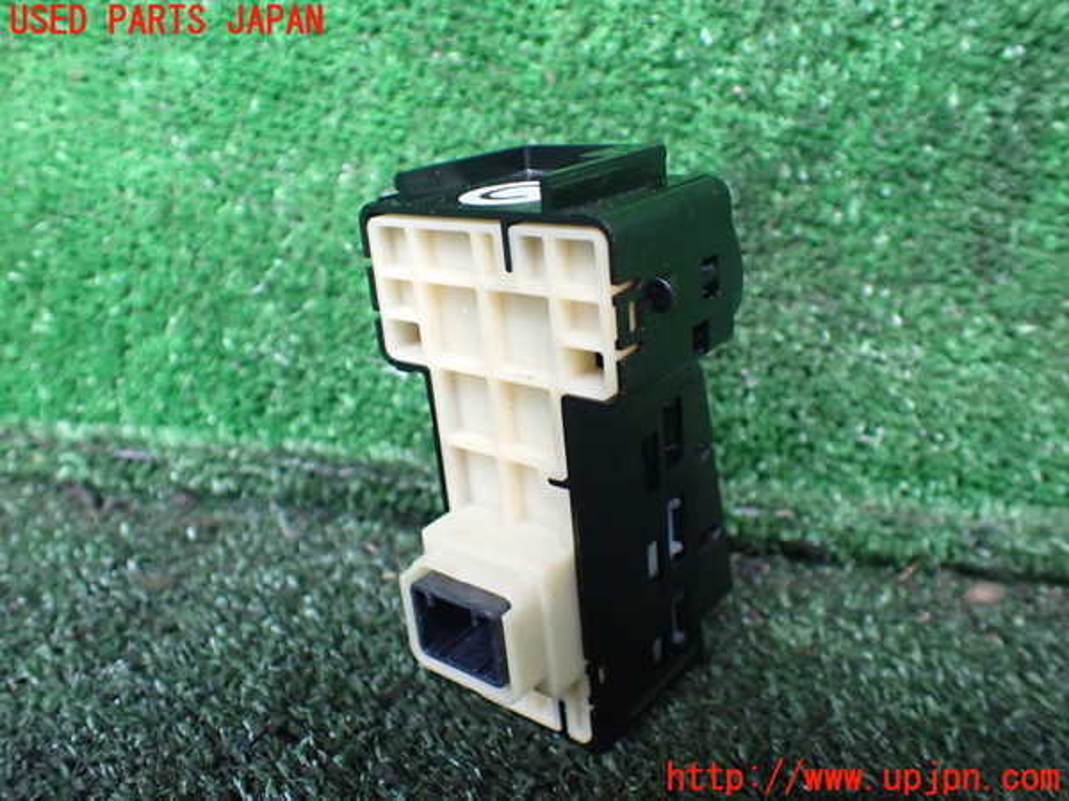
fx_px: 926
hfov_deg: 60.0
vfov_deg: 46.8
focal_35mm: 30
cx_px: 534
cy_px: 400
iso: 800
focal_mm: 5.4
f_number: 2.3
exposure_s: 1/100
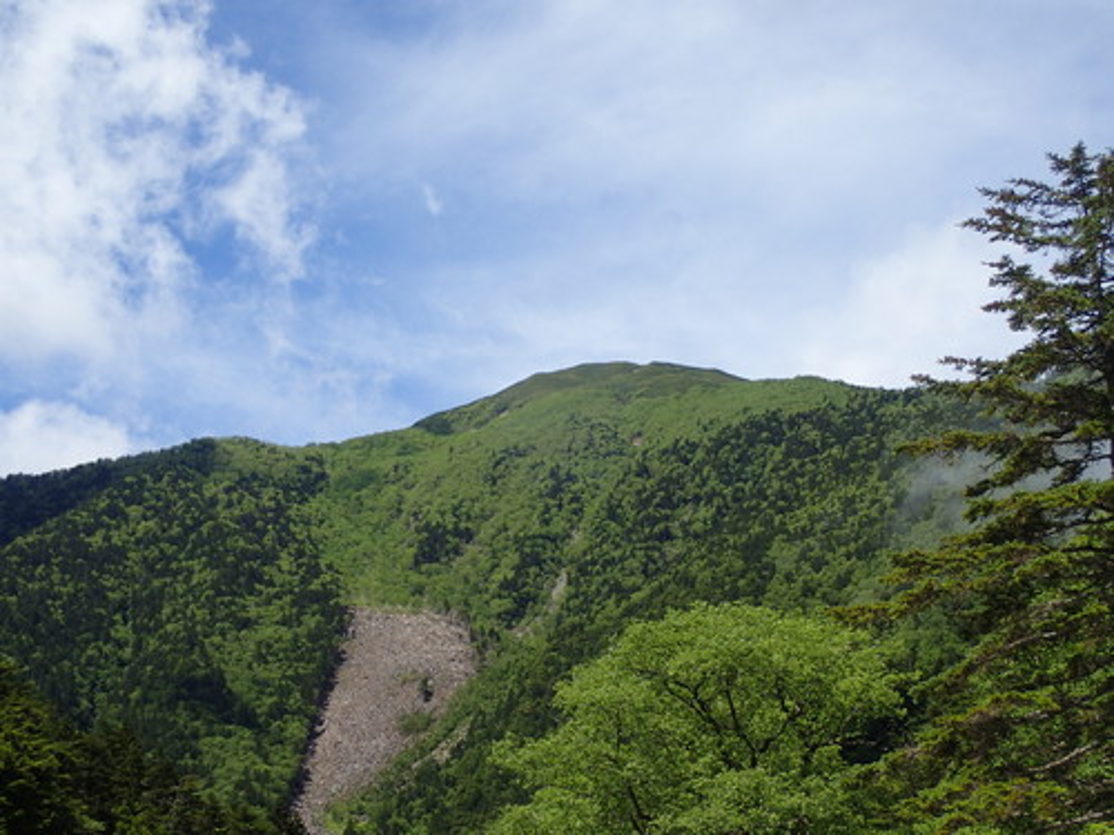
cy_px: 418
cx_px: 557
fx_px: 1963
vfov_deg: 24.0
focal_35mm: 61
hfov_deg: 31.7
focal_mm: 11.01
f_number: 5
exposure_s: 1/500
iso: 100
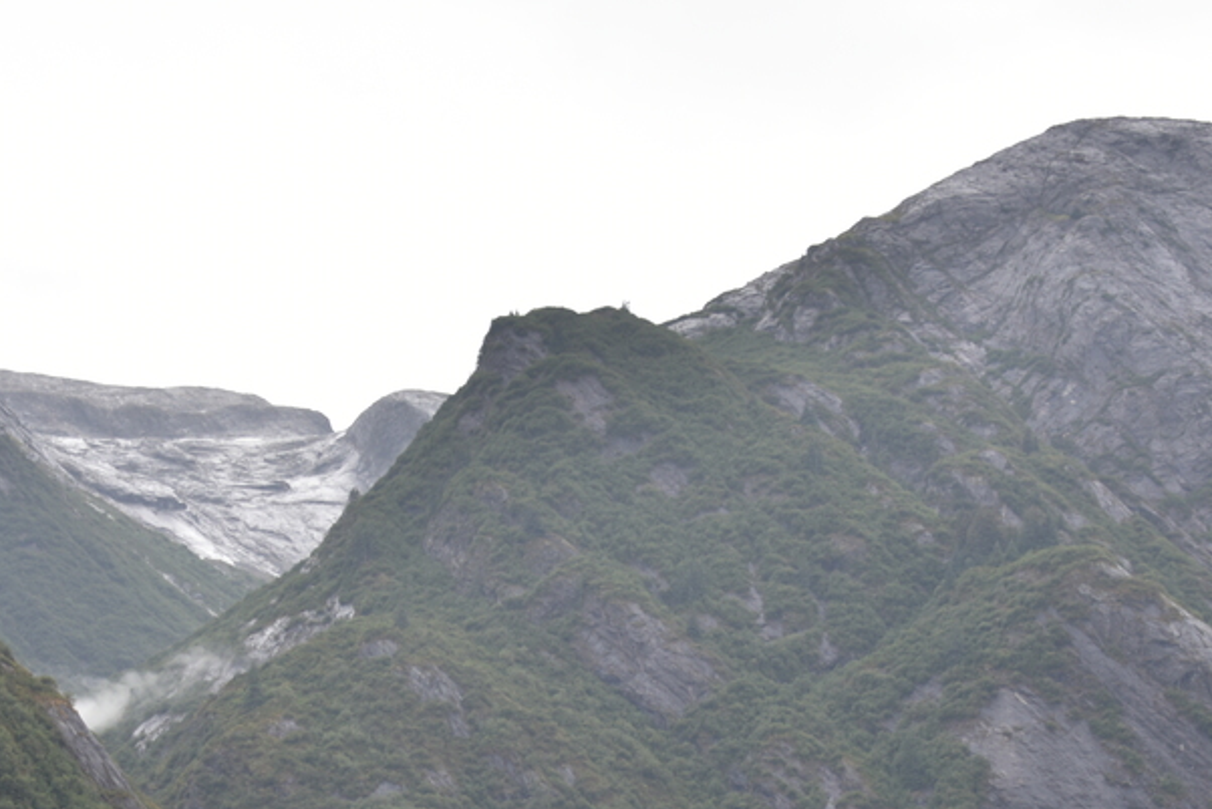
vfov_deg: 13.3
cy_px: 787
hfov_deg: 20.0
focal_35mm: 102
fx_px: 3435
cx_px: 564
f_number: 4.2
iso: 110
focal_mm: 48
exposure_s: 1/100
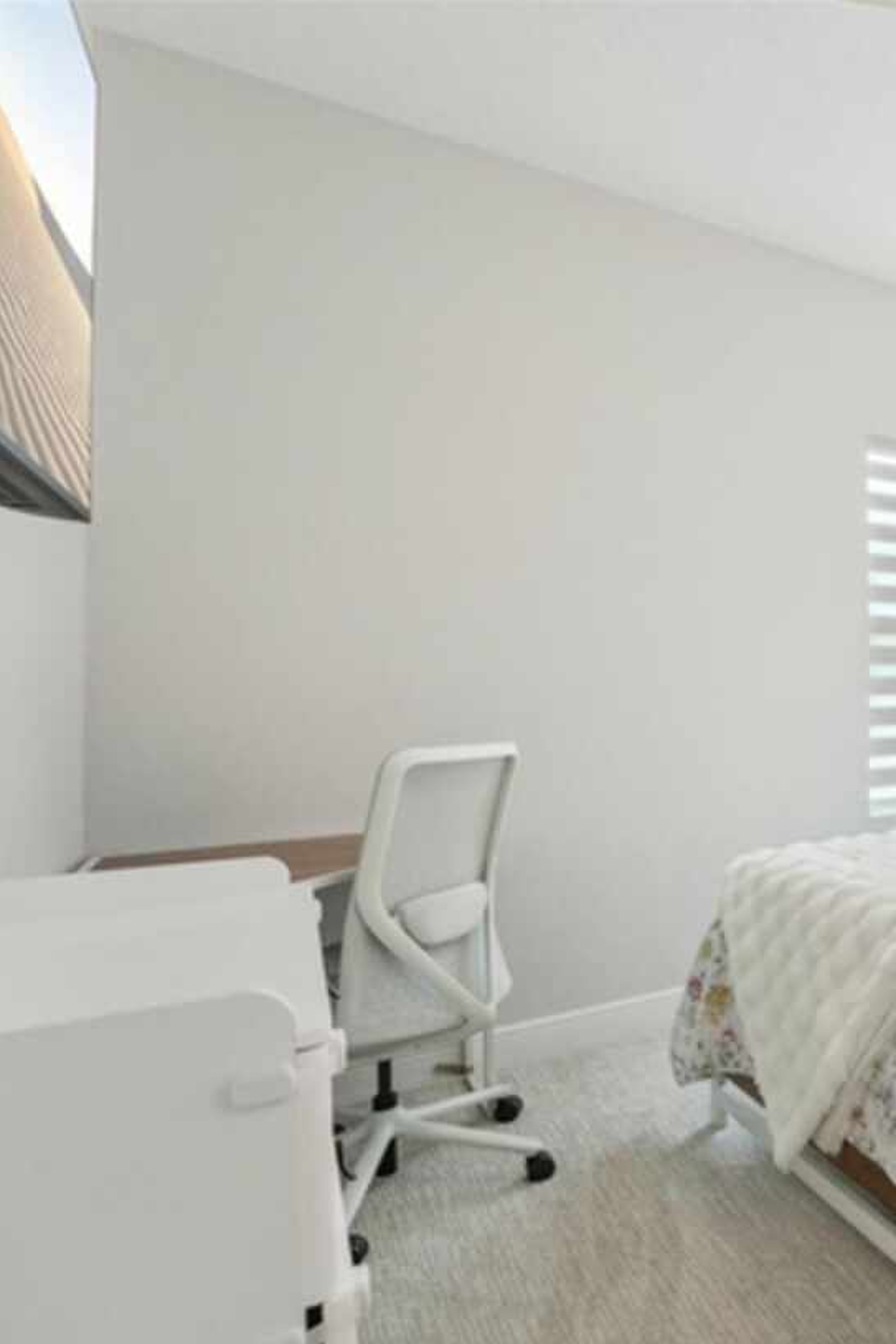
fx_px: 821
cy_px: 702
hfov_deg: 42.3
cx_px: 1028
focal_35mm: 22
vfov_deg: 78.5
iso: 200
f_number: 8
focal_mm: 14
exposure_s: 1/6
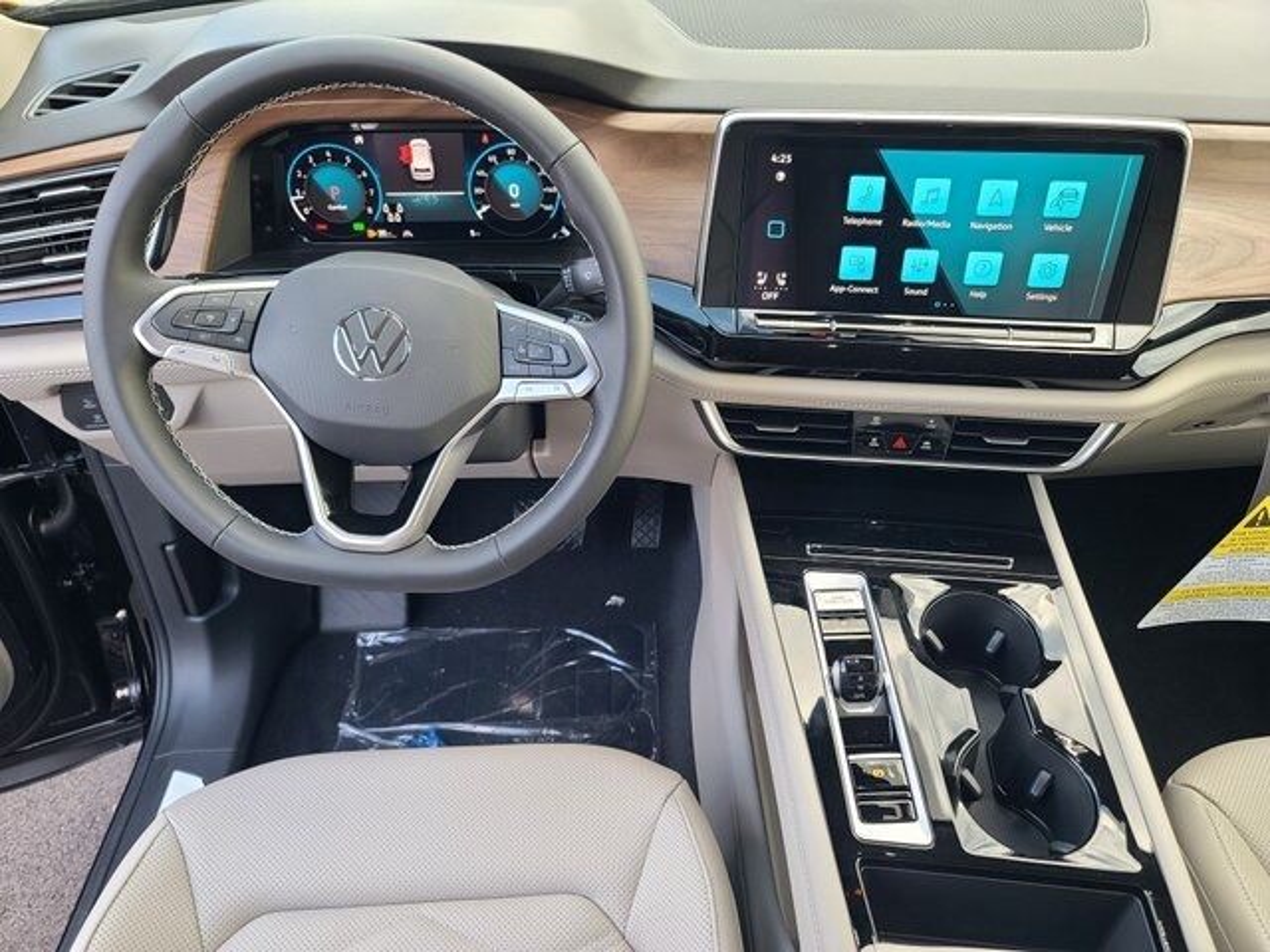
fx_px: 917
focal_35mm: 25
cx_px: 635
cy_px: 476
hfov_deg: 69.4
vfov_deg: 54.9
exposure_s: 1/60
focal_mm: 7
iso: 80
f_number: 1.8
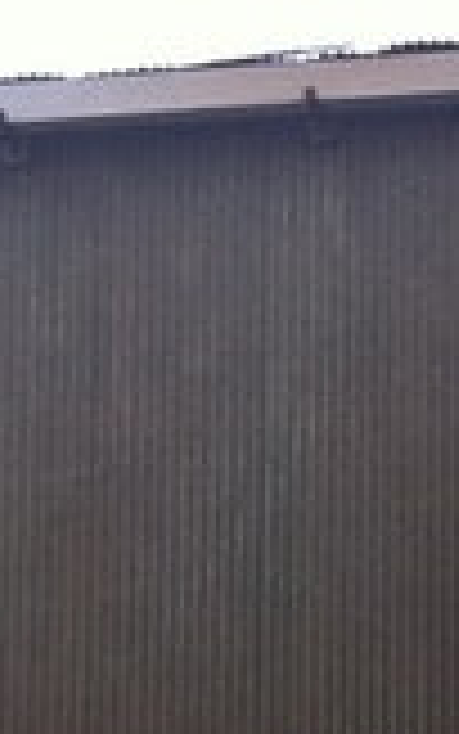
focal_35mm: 305
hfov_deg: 4.2
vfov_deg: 6.8
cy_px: 878
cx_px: 956
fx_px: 6099
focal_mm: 3.85
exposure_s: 1/256
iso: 80
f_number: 2.8
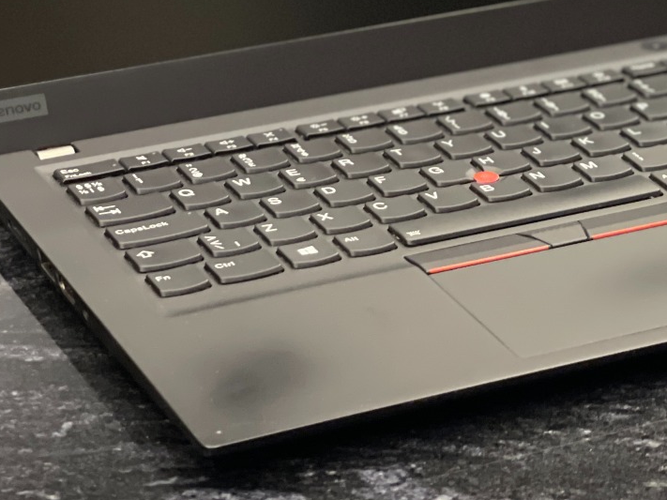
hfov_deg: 13.7
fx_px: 2774
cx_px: 504
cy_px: -35
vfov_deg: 10.2
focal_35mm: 144
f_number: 2.2
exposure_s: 1/40
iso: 320
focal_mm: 7.5
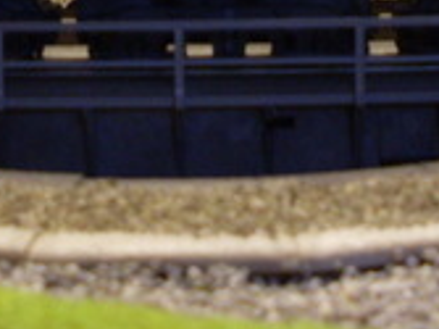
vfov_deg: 9.6
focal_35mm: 146
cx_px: 255
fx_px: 1850
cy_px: -261
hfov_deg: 13.5
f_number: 2.8
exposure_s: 1/10
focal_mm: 6.3
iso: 80
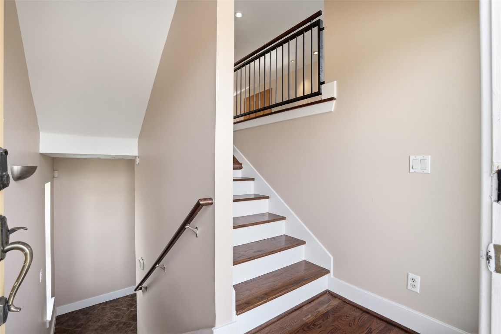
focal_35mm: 16
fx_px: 223
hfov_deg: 96.7
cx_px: 250
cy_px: 167
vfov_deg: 73.7
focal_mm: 16
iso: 200
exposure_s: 1/200
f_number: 8
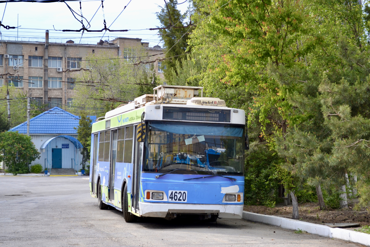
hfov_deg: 24.6
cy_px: 124
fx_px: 848
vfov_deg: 16.6
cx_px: 185
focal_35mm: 82
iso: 400
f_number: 5.6
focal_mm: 55
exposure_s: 1/640
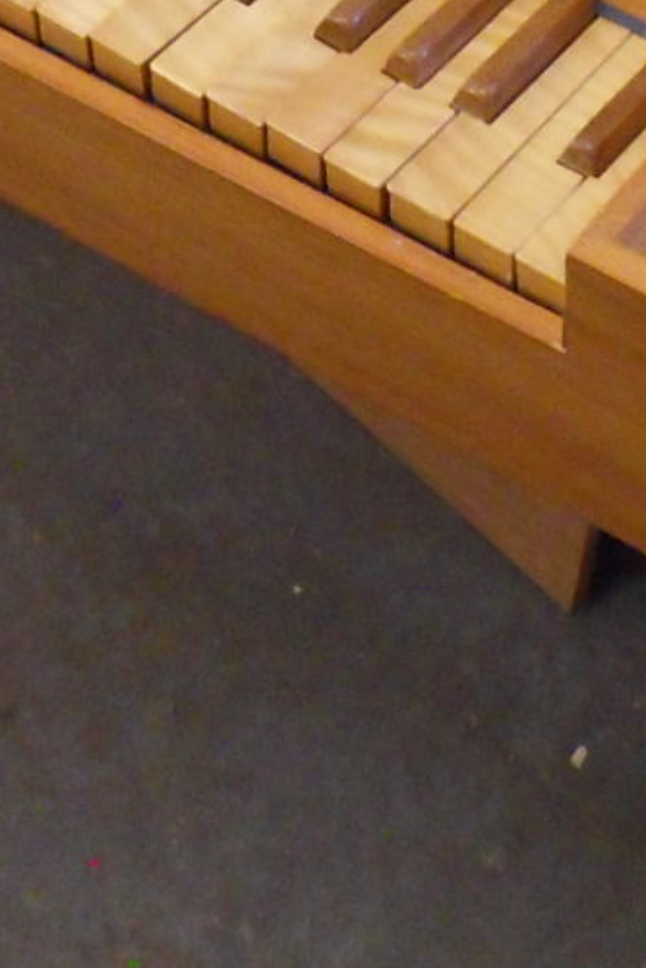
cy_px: -342
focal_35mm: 102
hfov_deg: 13.2
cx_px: 687
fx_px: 2745
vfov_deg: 18.4
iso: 400
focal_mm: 4.2
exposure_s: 1/20
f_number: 3.3
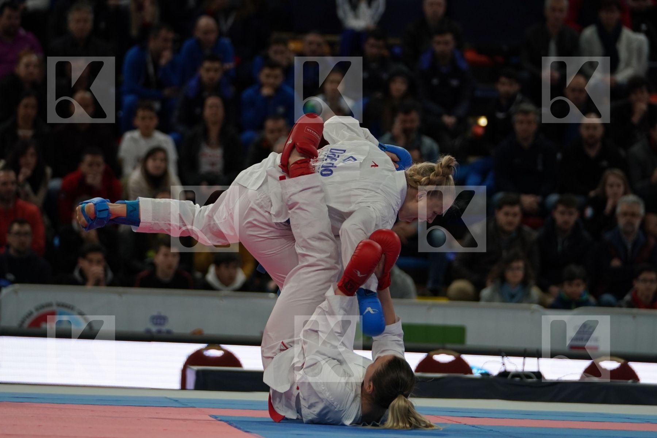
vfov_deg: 6.6
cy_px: 219
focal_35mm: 207
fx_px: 3777
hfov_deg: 9.9
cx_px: 328
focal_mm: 138
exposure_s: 1/1000
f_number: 2.8
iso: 800
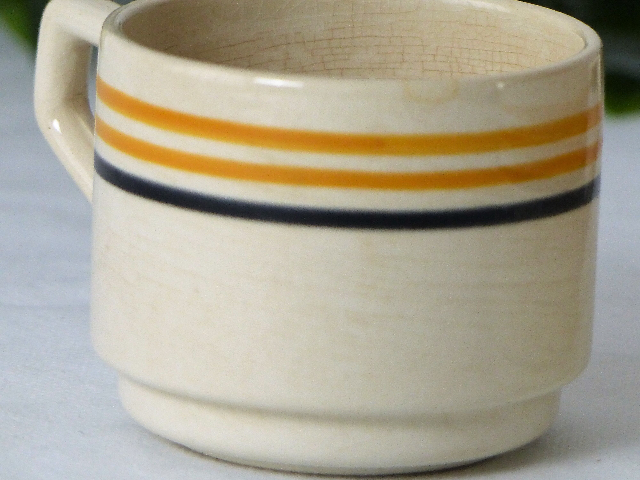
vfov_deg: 3.7
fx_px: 7432
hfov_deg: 4.9
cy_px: 240
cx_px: 320
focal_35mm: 402
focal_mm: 65.8
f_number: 2.8
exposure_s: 1/100
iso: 250
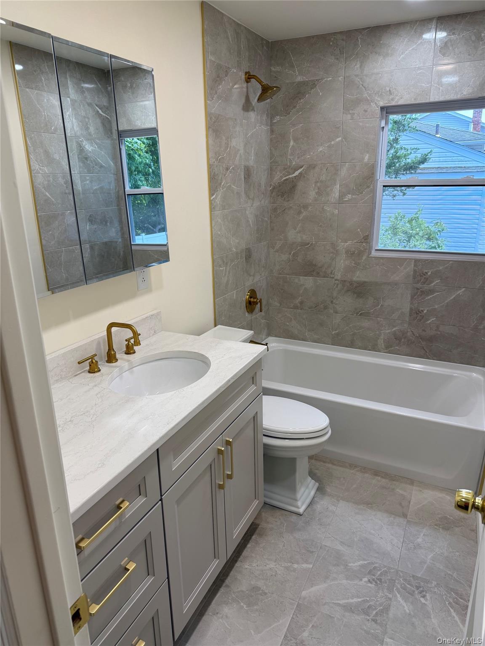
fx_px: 448
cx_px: 242
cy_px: 323
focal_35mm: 24
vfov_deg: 71.6
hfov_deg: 56.8
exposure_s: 1/120
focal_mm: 6.76
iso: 64
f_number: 1.78
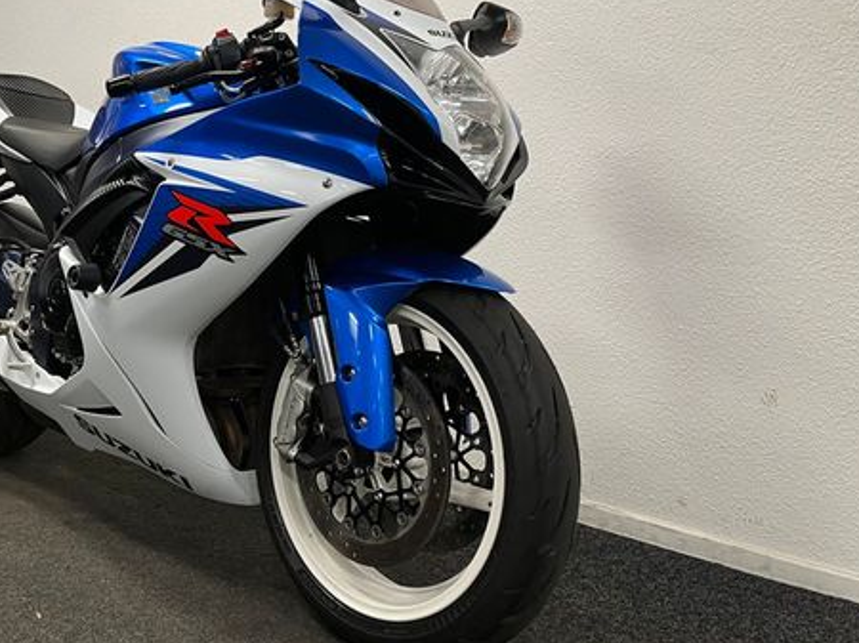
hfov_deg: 49.5
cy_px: 252
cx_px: 305
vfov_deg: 38.4
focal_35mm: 37
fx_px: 918
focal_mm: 5.1
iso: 80
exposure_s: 1/50
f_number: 1.6
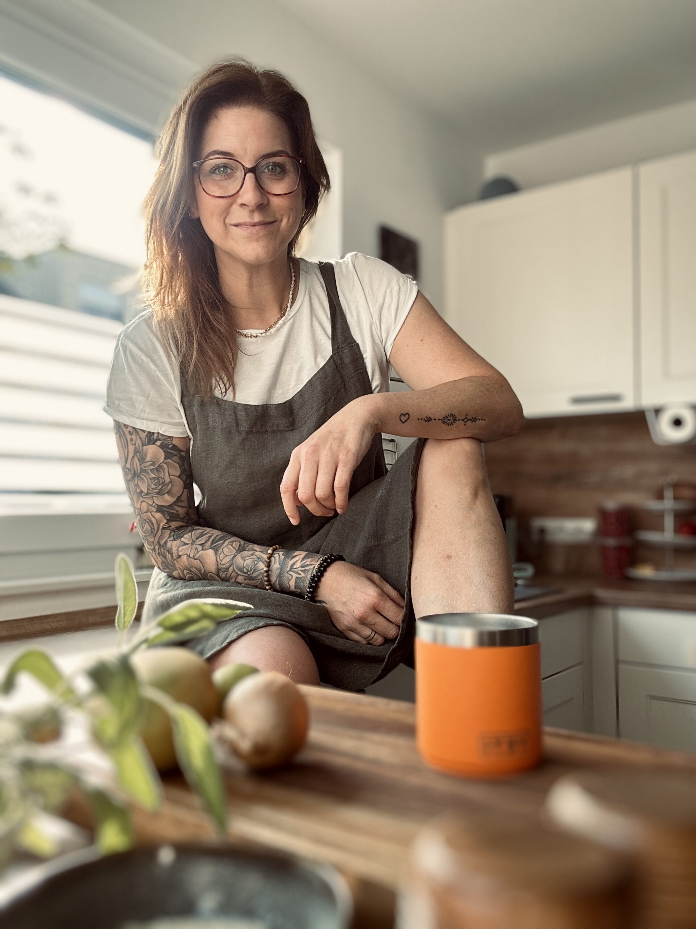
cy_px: 464
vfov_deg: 60.0
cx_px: 348
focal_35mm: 30
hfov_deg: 46.8
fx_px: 804
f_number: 1.9
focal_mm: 2.69
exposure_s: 1/126
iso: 40
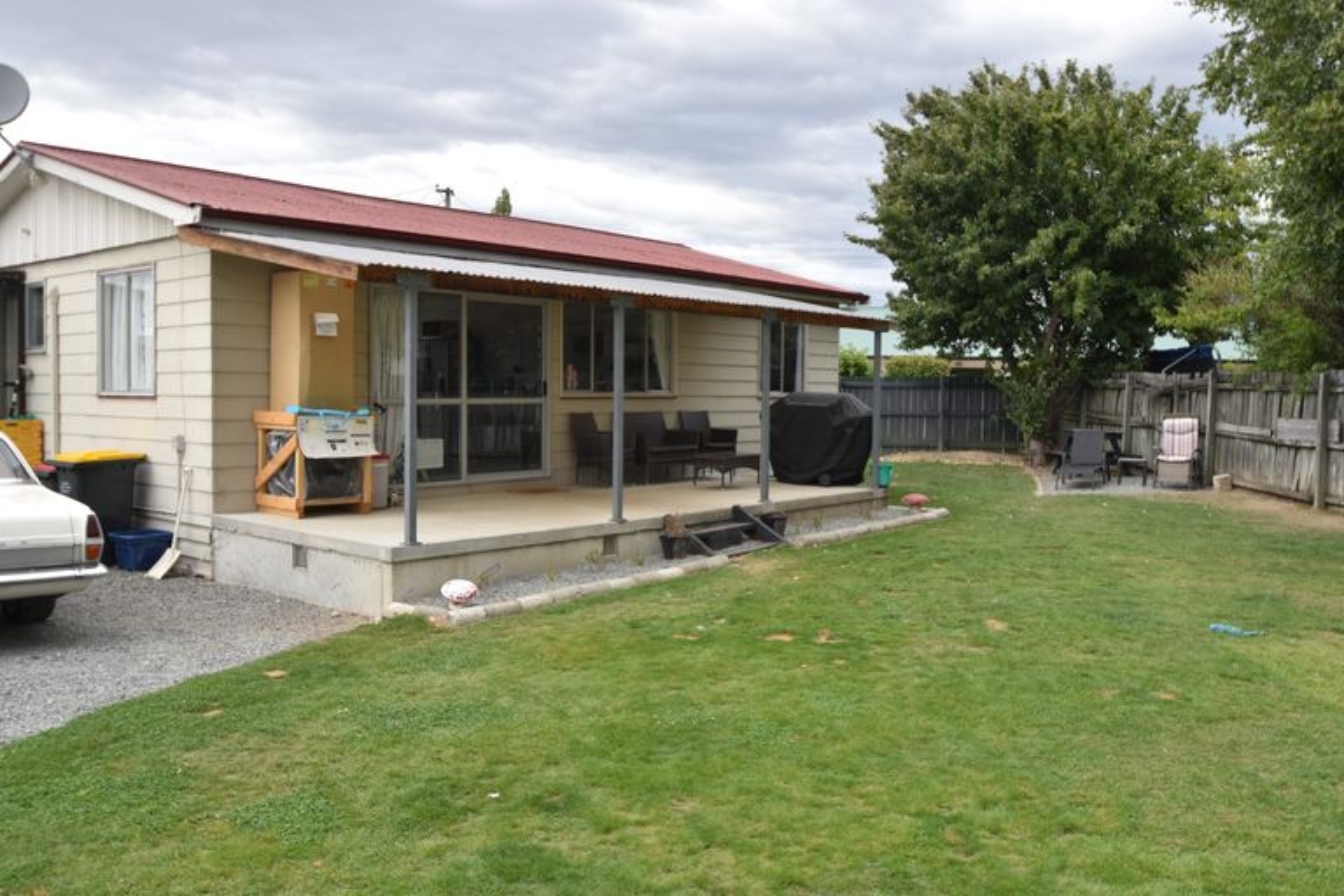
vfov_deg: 45.7
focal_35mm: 28
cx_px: 672
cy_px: 448
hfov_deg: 64.6
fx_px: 1064
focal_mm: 19
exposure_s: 1/250
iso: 200
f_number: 8
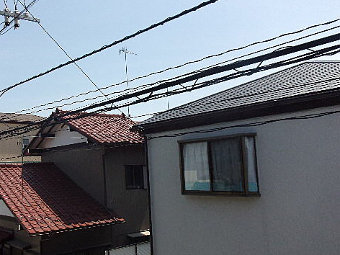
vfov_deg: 37.7
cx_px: 112
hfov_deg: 48.1
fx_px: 373
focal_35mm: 38
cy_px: 129
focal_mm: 5.1
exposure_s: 1/240
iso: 200
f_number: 10.8
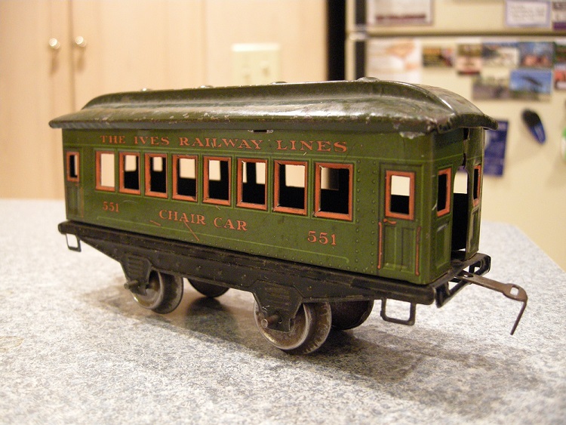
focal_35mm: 35
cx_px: 283
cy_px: 212
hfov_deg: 52.6
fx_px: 572
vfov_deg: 40.7
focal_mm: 7.5
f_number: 2.7
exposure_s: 1/8.9
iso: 400
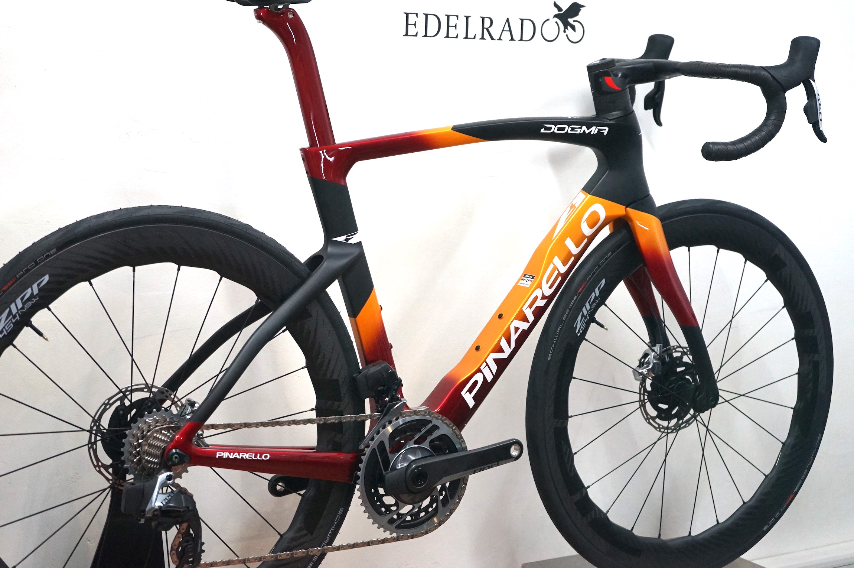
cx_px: 427
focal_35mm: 64
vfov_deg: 21.2
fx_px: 1517
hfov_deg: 31.4
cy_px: 284
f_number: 5.6
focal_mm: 64
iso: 2500
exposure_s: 1/160
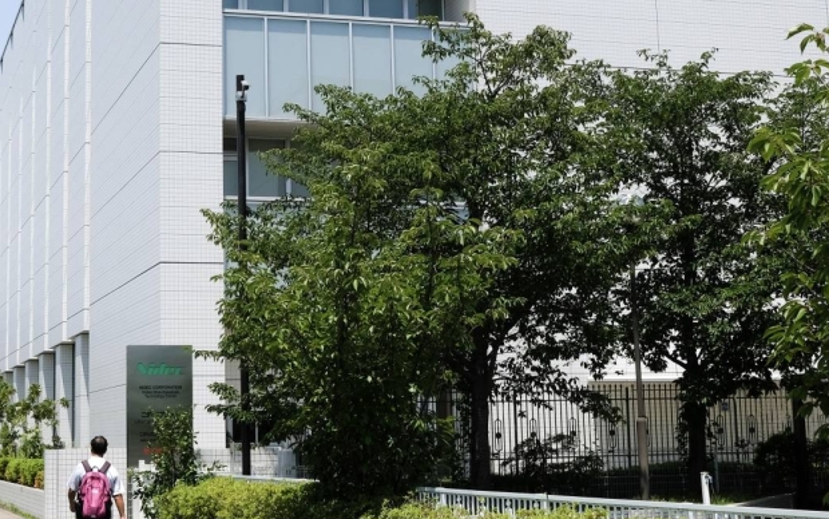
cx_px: 324
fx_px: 1559
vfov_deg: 18.8
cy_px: 146
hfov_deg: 29.7
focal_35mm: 69
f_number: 9
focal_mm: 23
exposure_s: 1/750
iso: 200
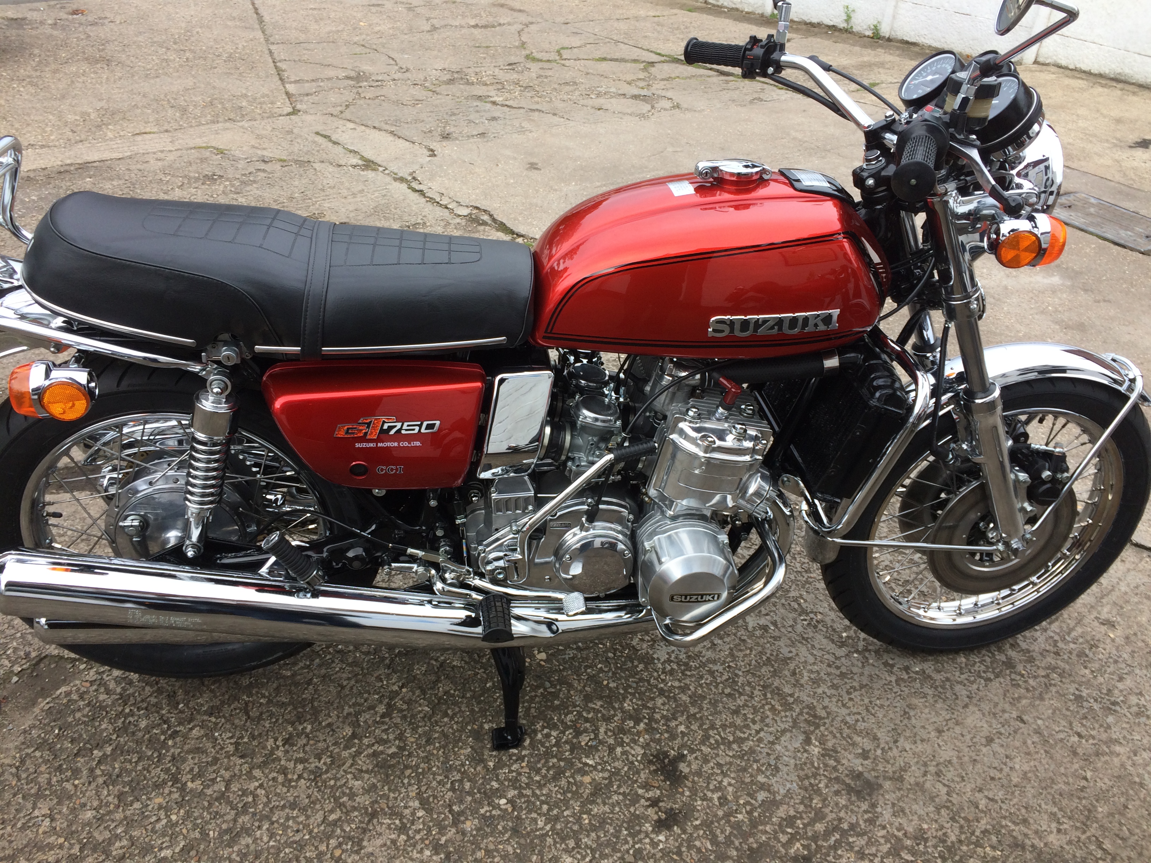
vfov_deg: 48.2
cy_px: 432
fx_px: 964
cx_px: 576
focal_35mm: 29
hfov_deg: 61.7
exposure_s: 1/339
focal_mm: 4.15
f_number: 2.2
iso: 32
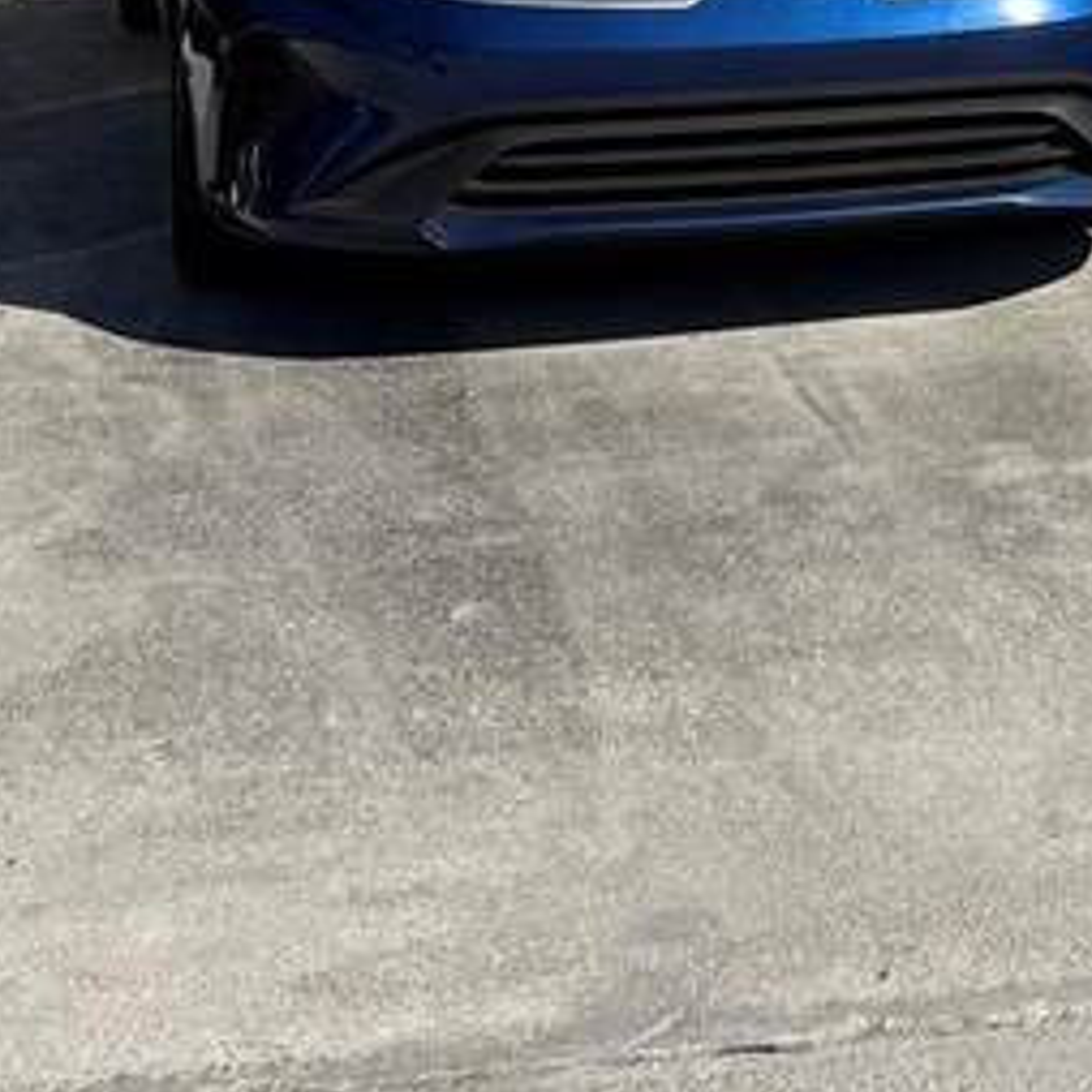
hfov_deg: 16.0
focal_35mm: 107
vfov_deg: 15.2
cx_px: 1066
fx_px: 3819
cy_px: -473
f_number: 1.78
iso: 80
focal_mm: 6.76
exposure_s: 1/6173
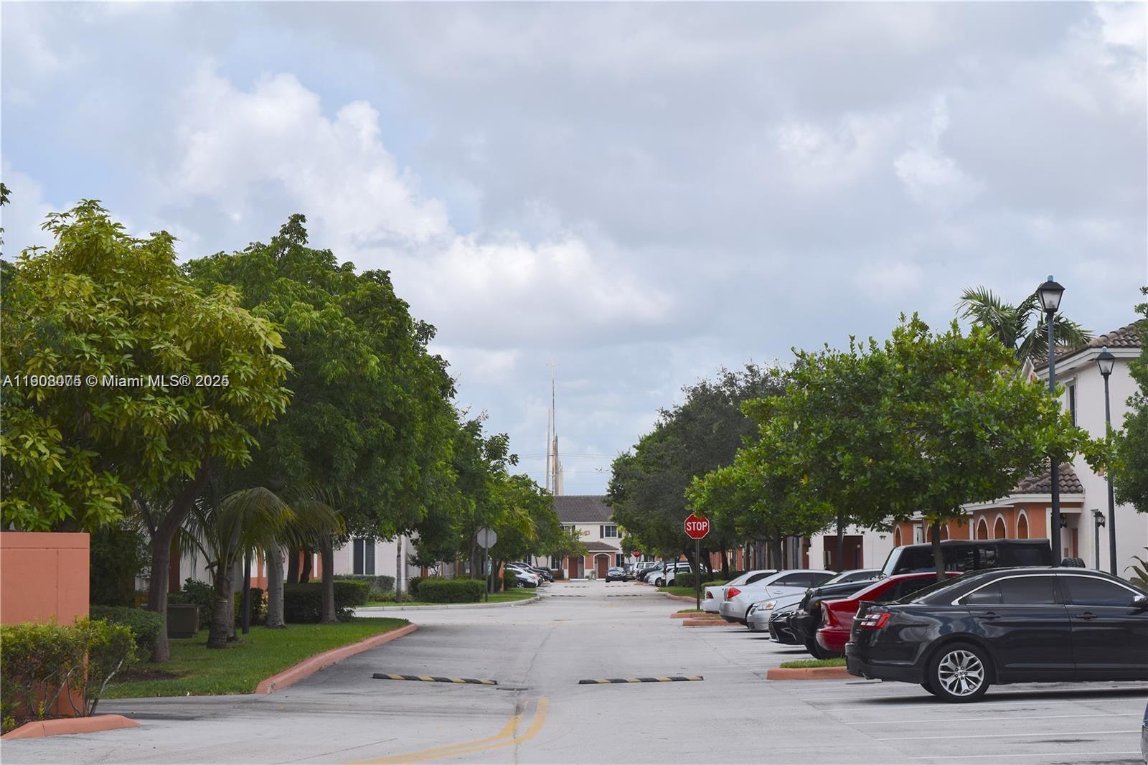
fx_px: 2630
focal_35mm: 82
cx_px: 574
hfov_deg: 24.6
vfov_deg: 16.5
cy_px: 382
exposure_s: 1/500
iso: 200
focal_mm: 55
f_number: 11
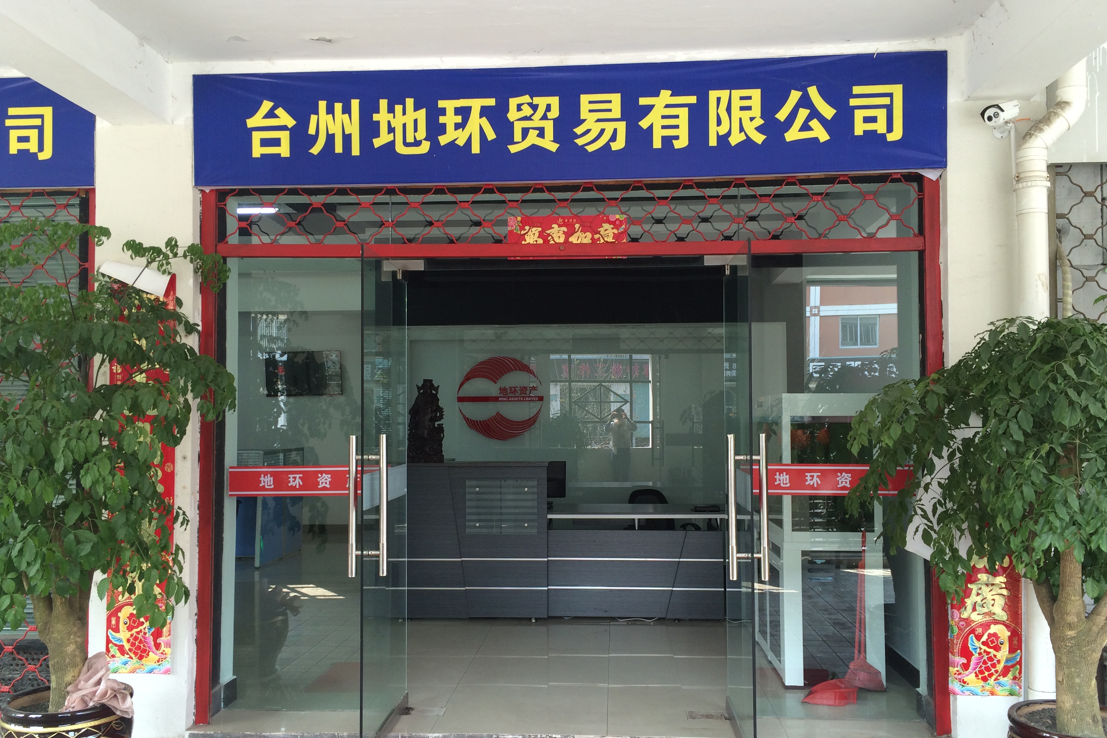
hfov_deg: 60.3
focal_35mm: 31
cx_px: 551
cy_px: 391
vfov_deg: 42.3
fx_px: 953
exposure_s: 1/60
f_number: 2.2
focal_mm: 4.15
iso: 40
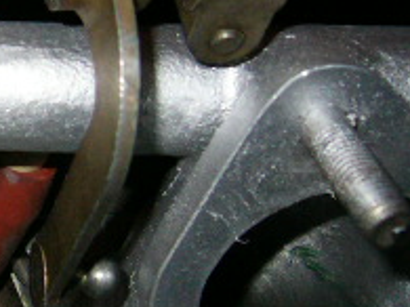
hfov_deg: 15.6
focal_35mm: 115
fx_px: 1361
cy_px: 132
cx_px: -227
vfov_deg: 12.9
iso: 200
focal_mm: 5.8
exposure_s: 1/60
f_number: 2.8
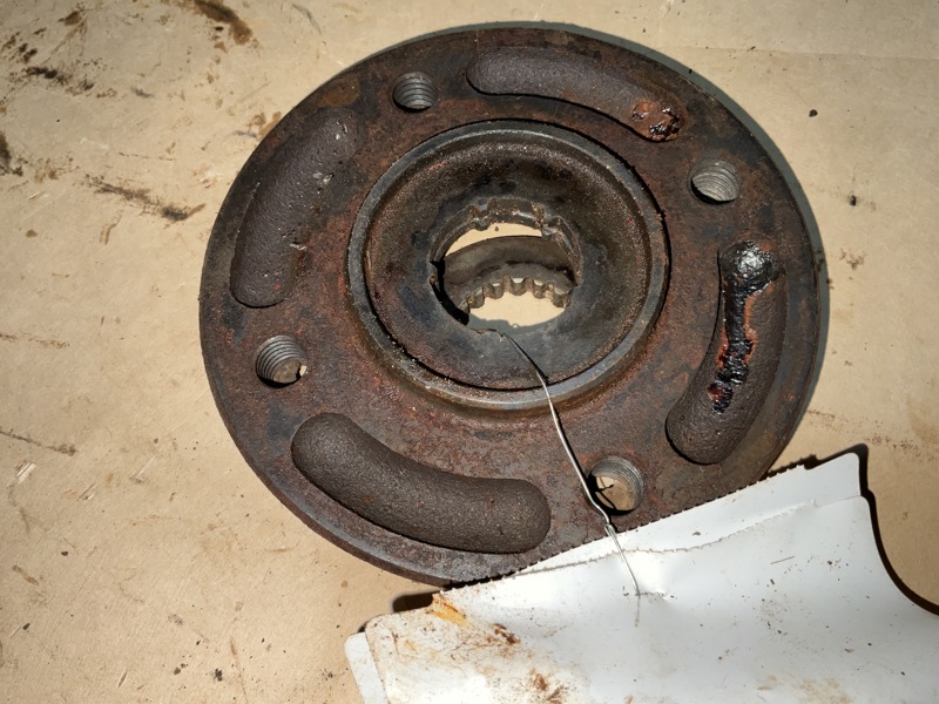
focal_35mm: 29
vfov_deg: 48.2
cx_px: 470
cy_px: 352
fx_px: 787
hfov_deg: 61.7
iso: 16
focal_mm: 3
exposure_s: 1/155
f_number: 1.8
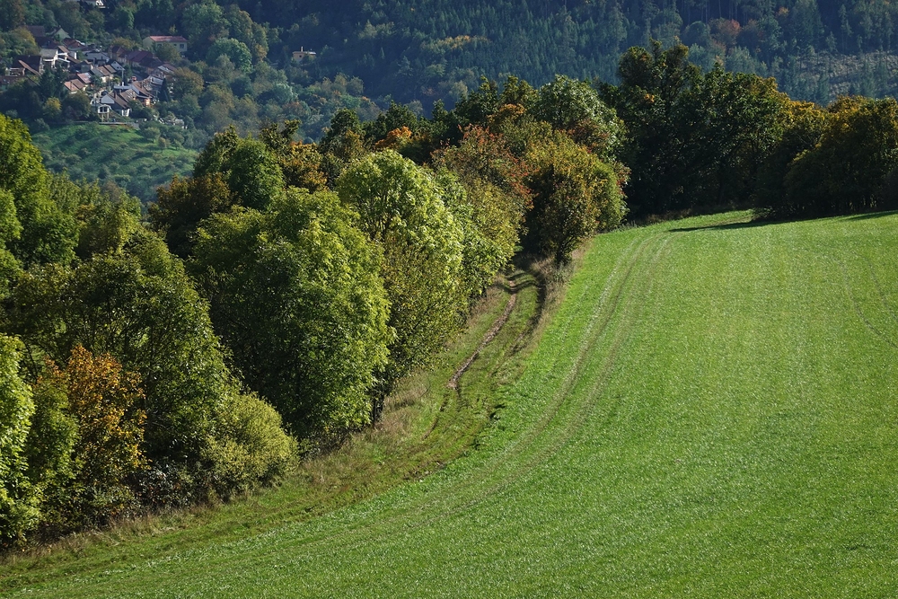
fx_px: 4366
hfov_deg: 11.7
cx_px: 449
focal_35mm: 175
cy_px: 300
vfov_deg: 7.8
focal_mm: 63.55
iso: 125
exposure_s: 1/800
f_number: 4.5
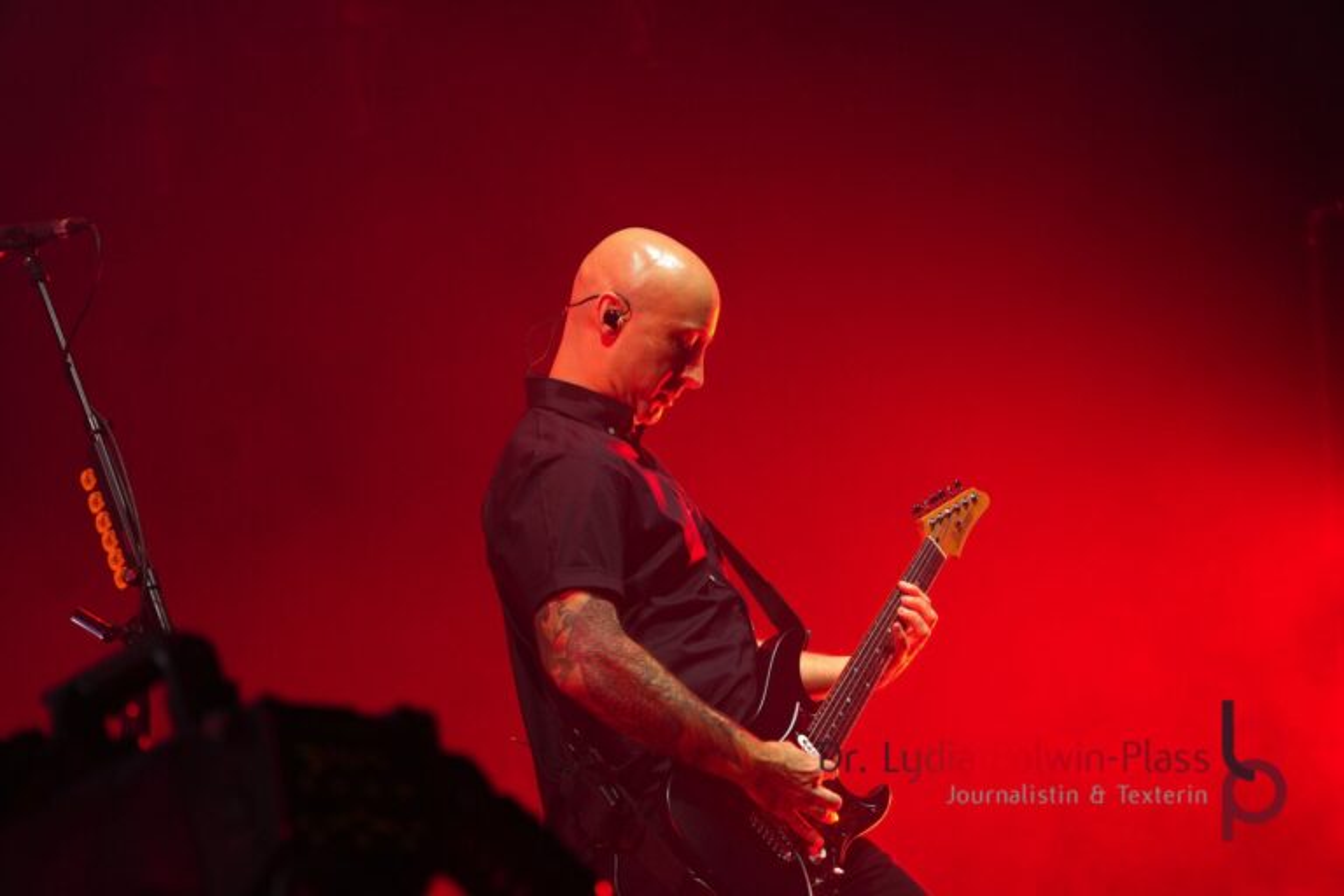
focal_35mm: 117
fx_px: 4368
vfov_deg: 11.7
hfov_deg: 17.5
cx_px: 672
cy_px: 448
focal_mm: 78
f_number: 5
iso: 640
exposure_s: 1/160
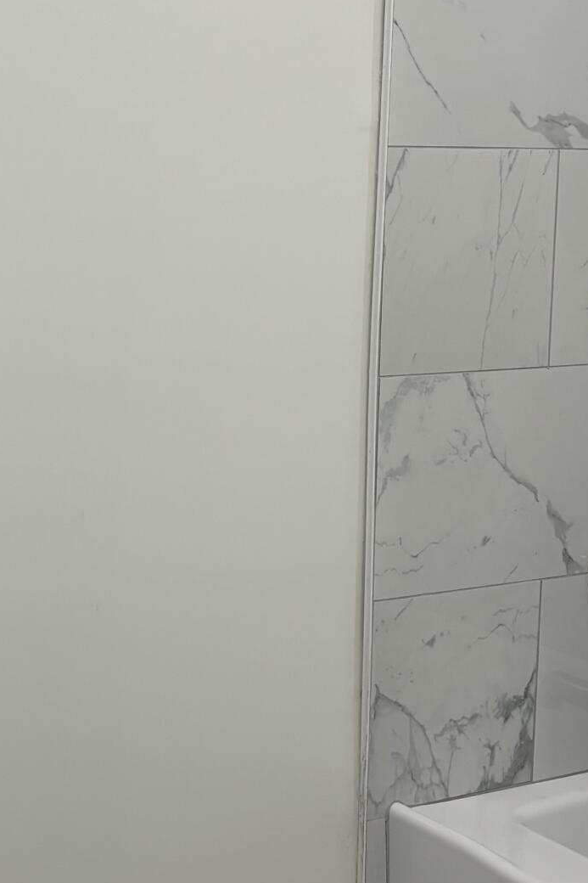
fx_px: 1911
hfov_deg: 17.3
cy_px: 350
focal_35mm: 78
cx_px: 108
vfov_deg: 25.9
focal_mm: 5.96
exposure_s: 1/120
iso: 50
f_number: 1.6
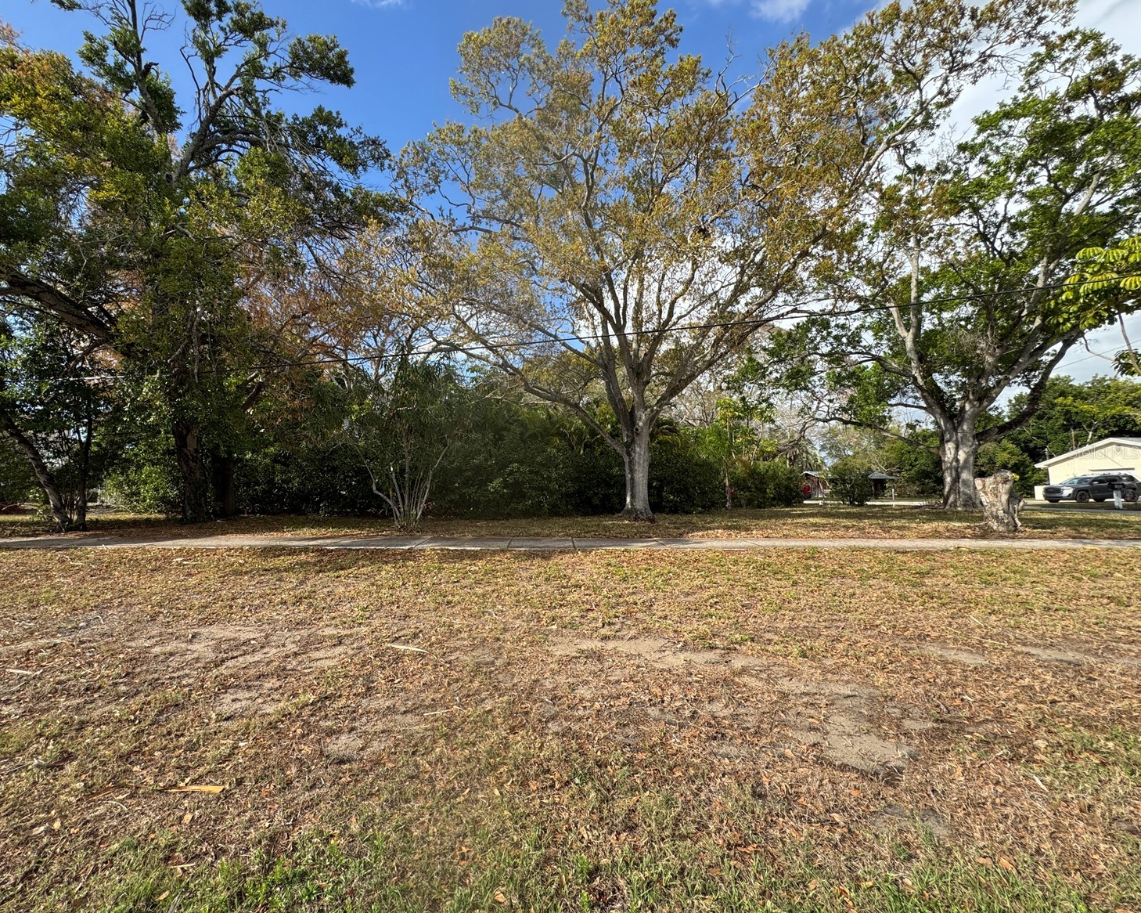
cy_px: 452
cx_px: 517
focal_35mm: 15
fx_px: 506
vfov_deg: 84.0
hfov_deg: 96.5
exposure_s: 1/868
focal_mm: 2.22
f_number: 2.2
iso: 50
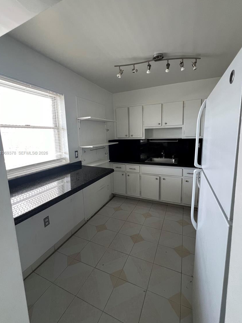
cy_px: 153
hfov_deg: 85.7
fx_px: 130
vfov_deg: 102.0
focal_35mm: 14
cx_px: 124
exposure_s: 1/99
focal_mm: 1.57
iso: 200
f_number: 1.8
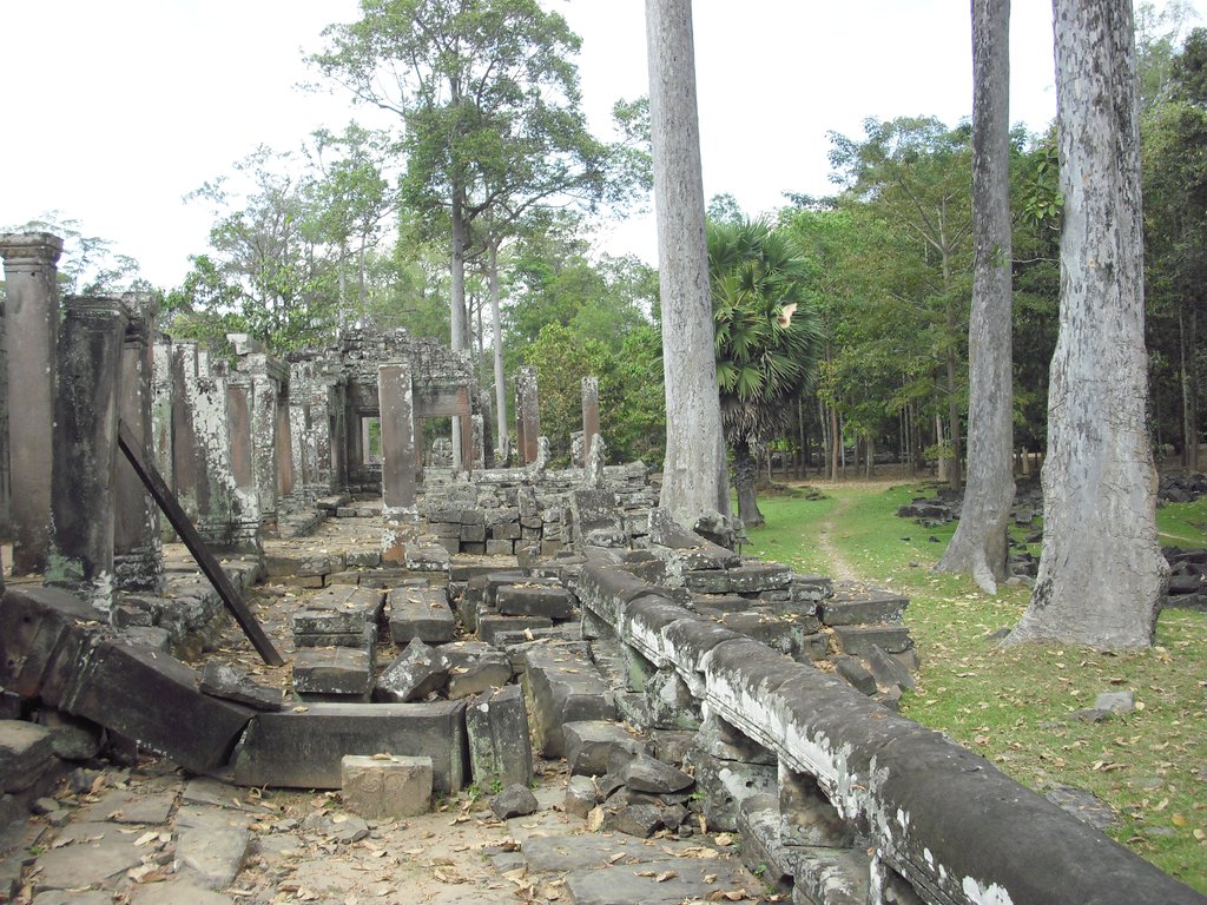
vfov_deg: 37.7
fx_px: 1325
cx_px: 604
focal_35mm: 38
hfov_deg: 49.0
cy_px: 452
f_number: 2.8
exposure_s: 1/400
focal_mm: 6.2
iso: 100
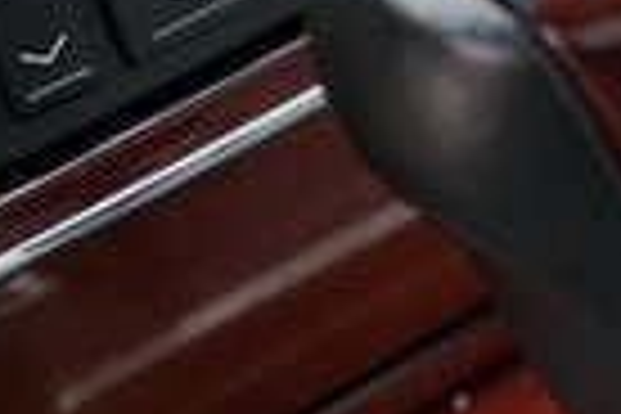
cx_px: 945
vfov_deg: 7.3
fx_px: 3208
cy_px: 533
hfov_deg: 10.6
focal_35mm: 186
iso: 125
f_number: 4
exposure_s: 1/60
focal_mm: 40
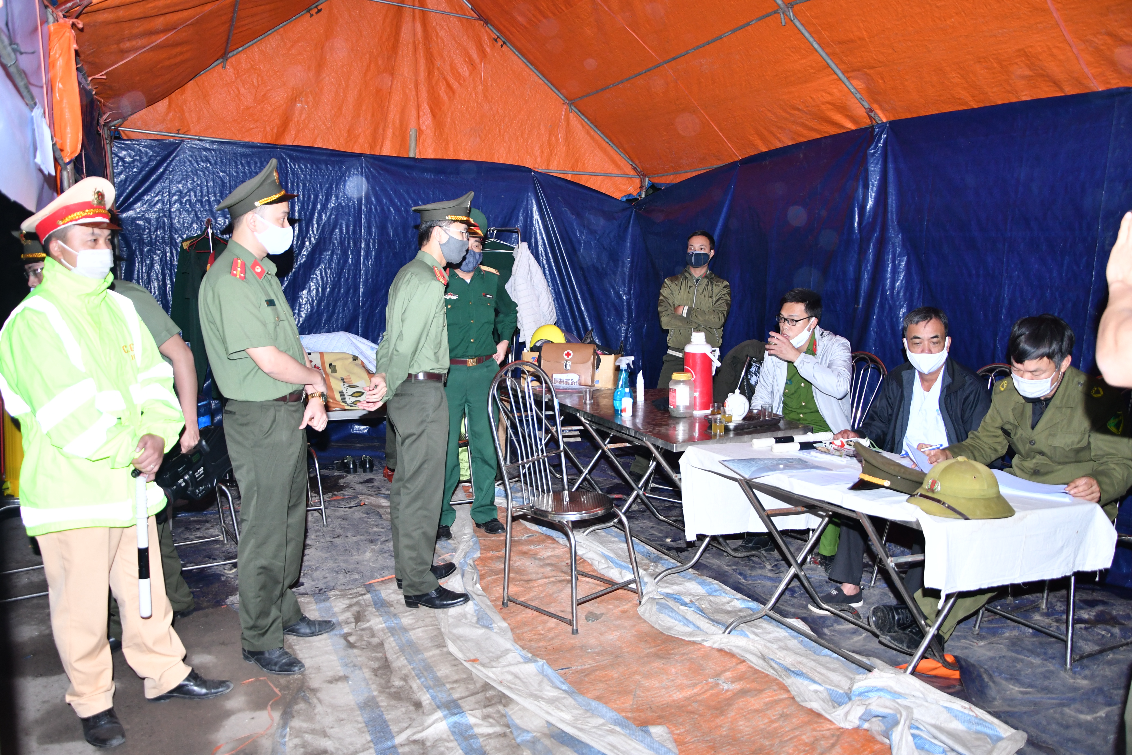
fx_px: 849
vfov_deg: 47.9
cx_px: 566
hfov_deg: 67.4
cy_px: 378
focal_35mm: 27
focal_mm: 18
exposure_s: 1/200
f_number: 3.5
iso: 800
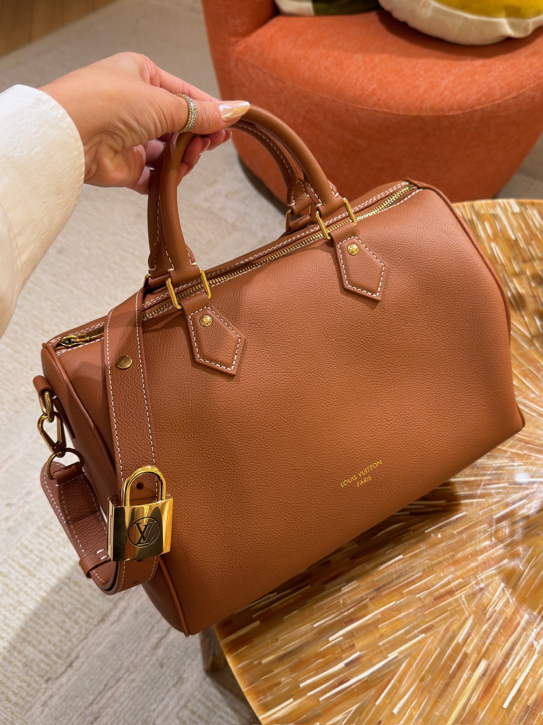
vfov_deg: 52.6
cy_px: 362
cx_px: 272
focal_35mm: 35
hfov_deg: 40.7
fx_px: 732
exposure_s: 1/60
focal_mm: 6.76
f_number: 1.78
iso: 125
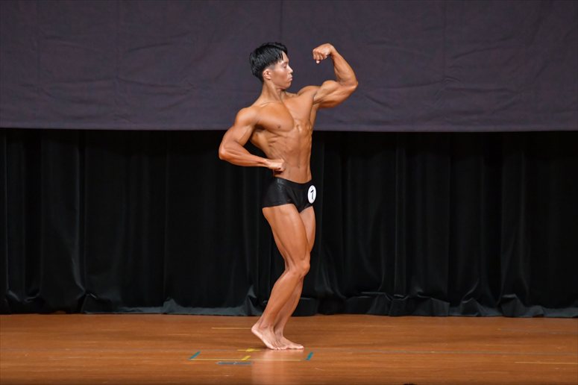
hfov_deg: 7.2
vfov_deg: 4.8
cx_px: 289
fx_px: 4574
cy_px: 192
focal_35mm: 285
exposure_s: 1/400
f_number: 5.6
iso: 5000
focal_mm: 190
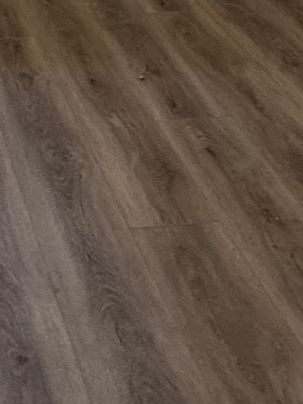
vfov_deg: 20.7
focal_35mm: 71
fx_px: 829
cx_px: -60
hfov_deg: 19.5
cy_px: -287
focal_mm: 2.22
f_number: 2.2
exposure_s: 1/120
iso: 160
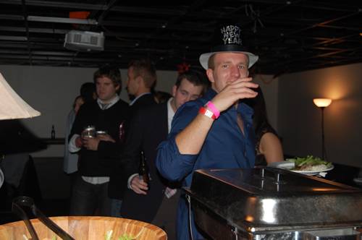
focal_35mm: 48
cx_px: 181
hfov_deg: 41.2
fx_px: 482
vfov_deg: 28.0
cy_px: 120
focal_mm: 32
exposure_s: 1/60
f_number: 4.5
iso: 400
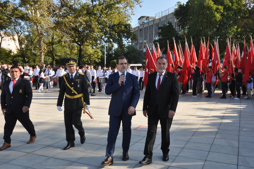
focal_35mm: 36
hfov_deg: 53.2
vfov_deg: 36.8
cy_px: 84
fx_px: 254
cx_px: 127
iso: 200
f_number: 11
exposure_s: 1/125
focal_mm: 24
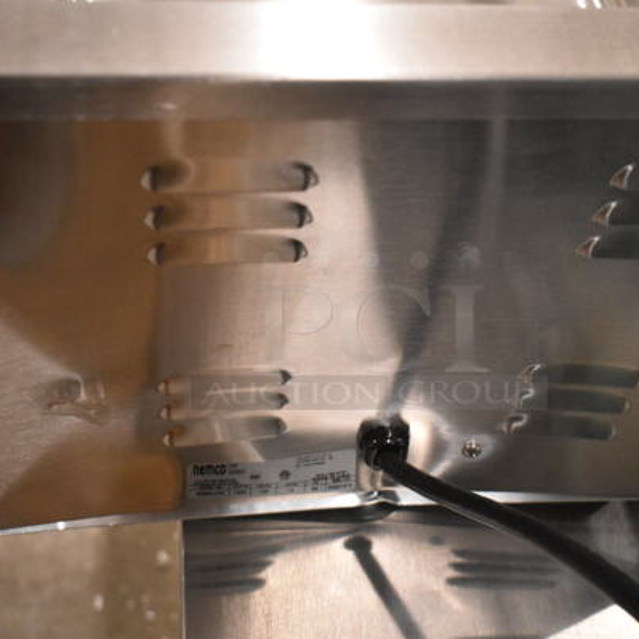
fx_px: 1100
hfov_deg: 32.3
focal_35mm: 53
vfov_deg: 32.4
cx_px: 370
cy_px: 325
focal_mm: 27
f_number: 4
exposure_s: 1/125
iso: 4500
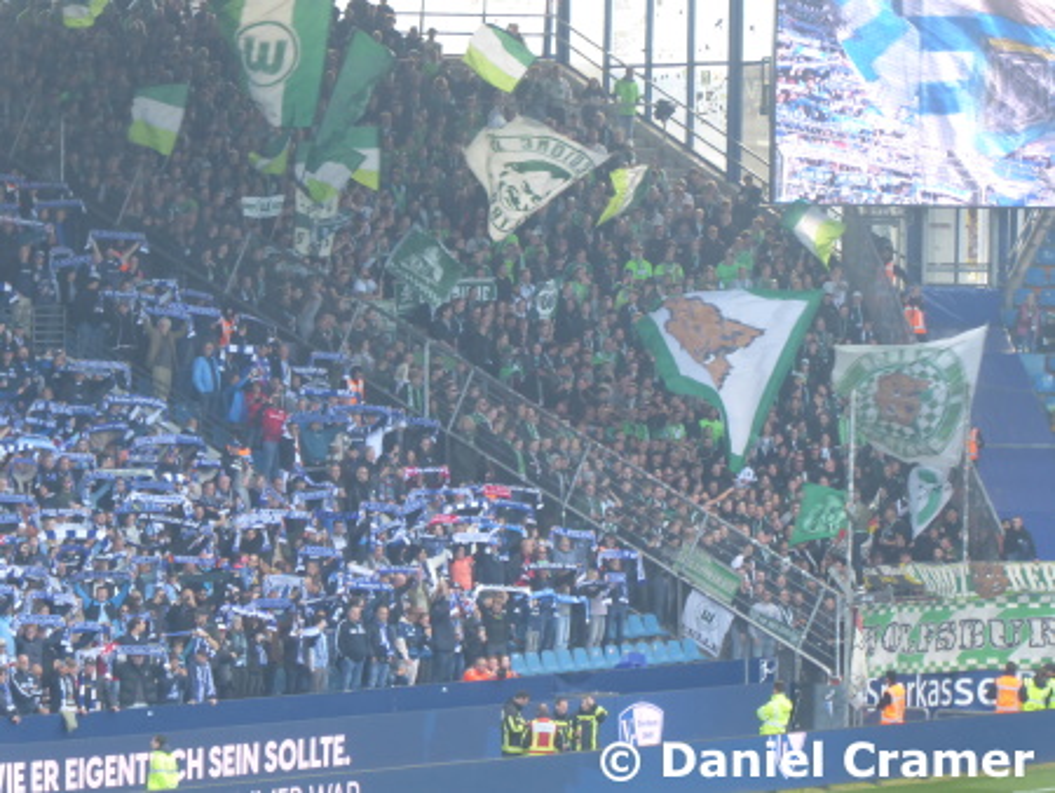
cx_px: 528
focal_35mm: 300
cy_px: 396
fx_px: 9148
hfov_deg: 6.6
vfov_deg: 5.0
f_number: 5.8
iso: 200
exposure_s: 1/80
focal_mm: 53.8
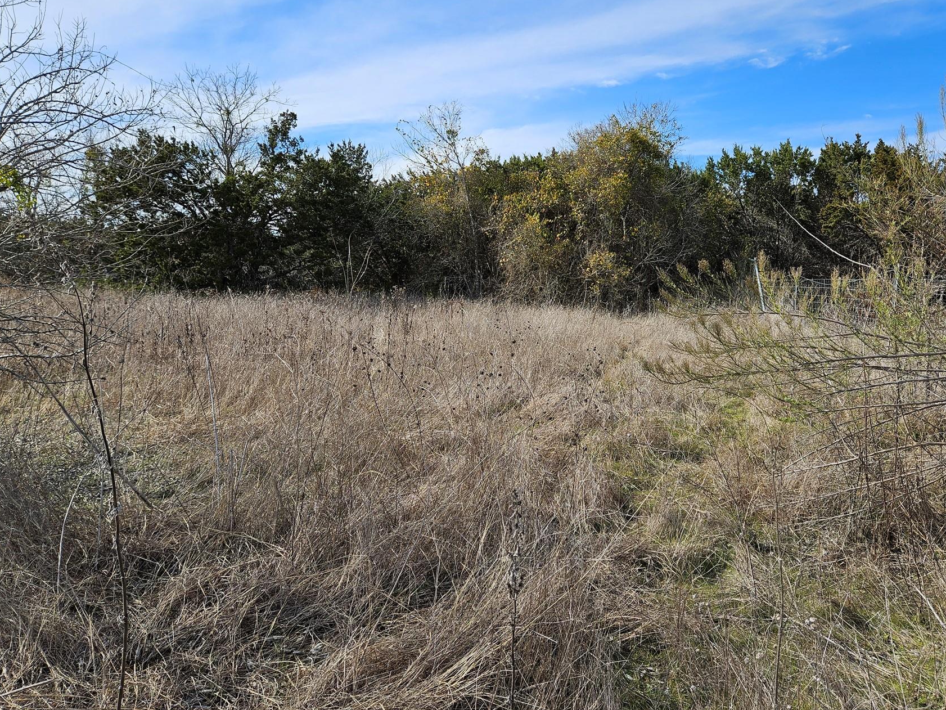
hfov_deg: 63.1
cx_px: 551
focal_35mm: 28
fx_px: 765
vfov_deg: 49.7
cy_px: 327
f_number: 1.8
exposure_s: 1/1785
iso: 25
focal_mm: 5.4
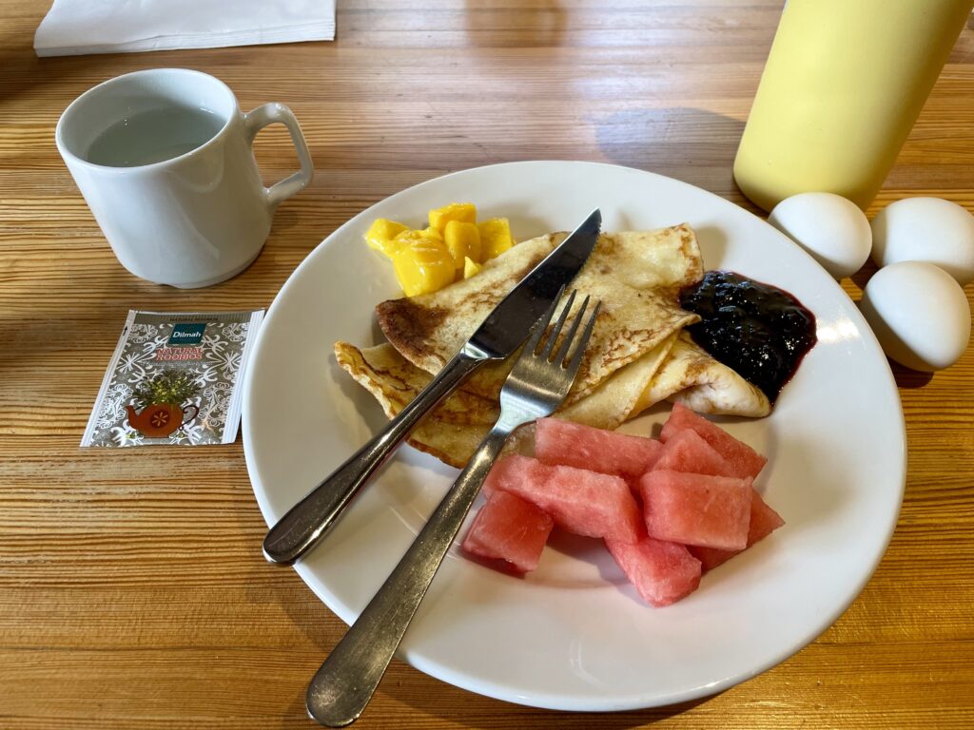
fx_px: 732
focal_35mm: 26
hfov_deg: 67.3
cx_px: 487
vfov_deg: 53.1
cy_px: 365
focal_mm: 4.2
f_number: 1.6
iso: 80
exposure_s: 1/100
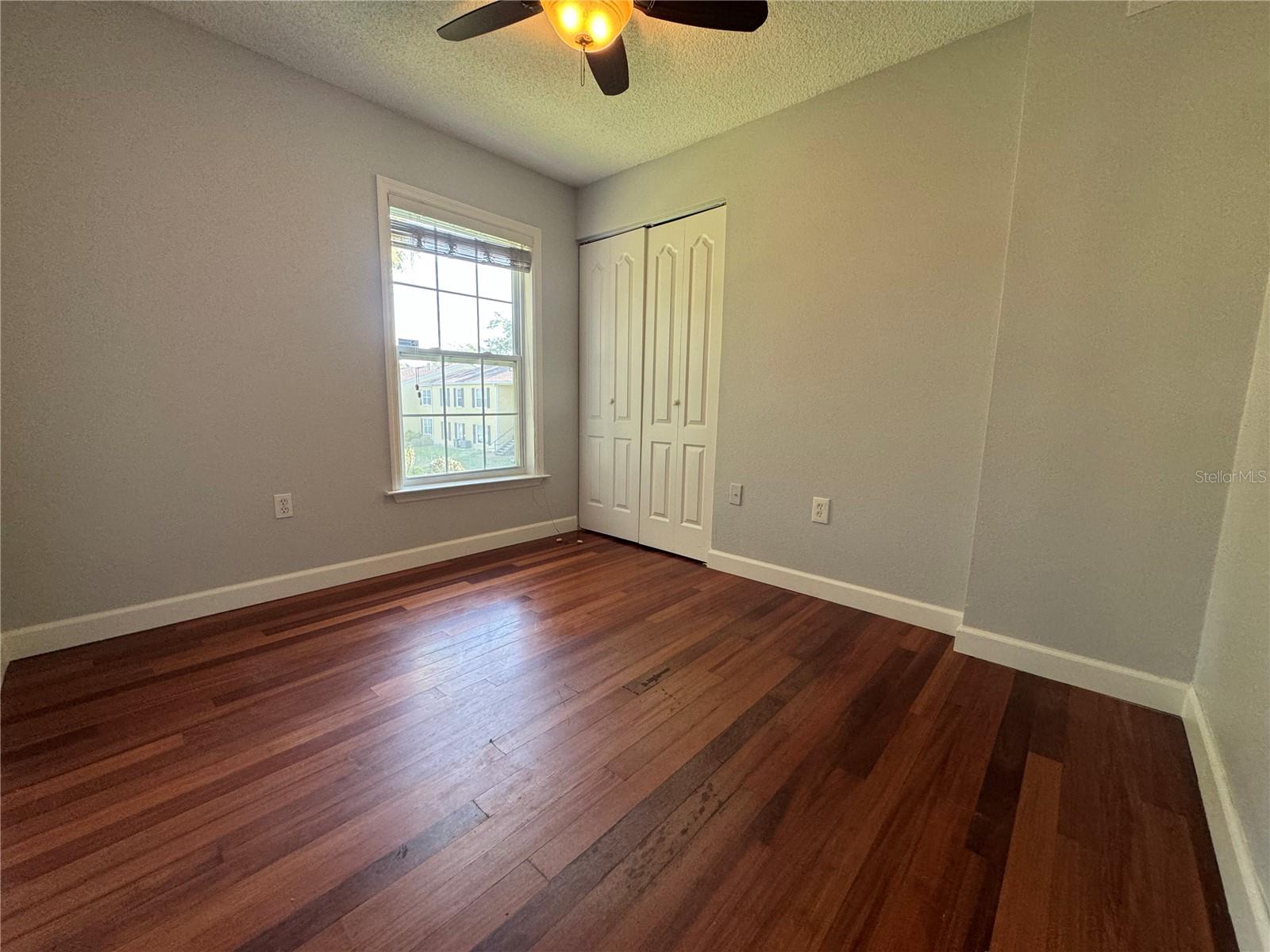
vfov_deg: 85.7
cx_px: 635
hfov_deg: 102.1
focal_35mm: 14
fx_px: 514
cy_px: 476
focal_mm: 2.22
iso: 200
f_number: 2.2
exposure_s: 1/120
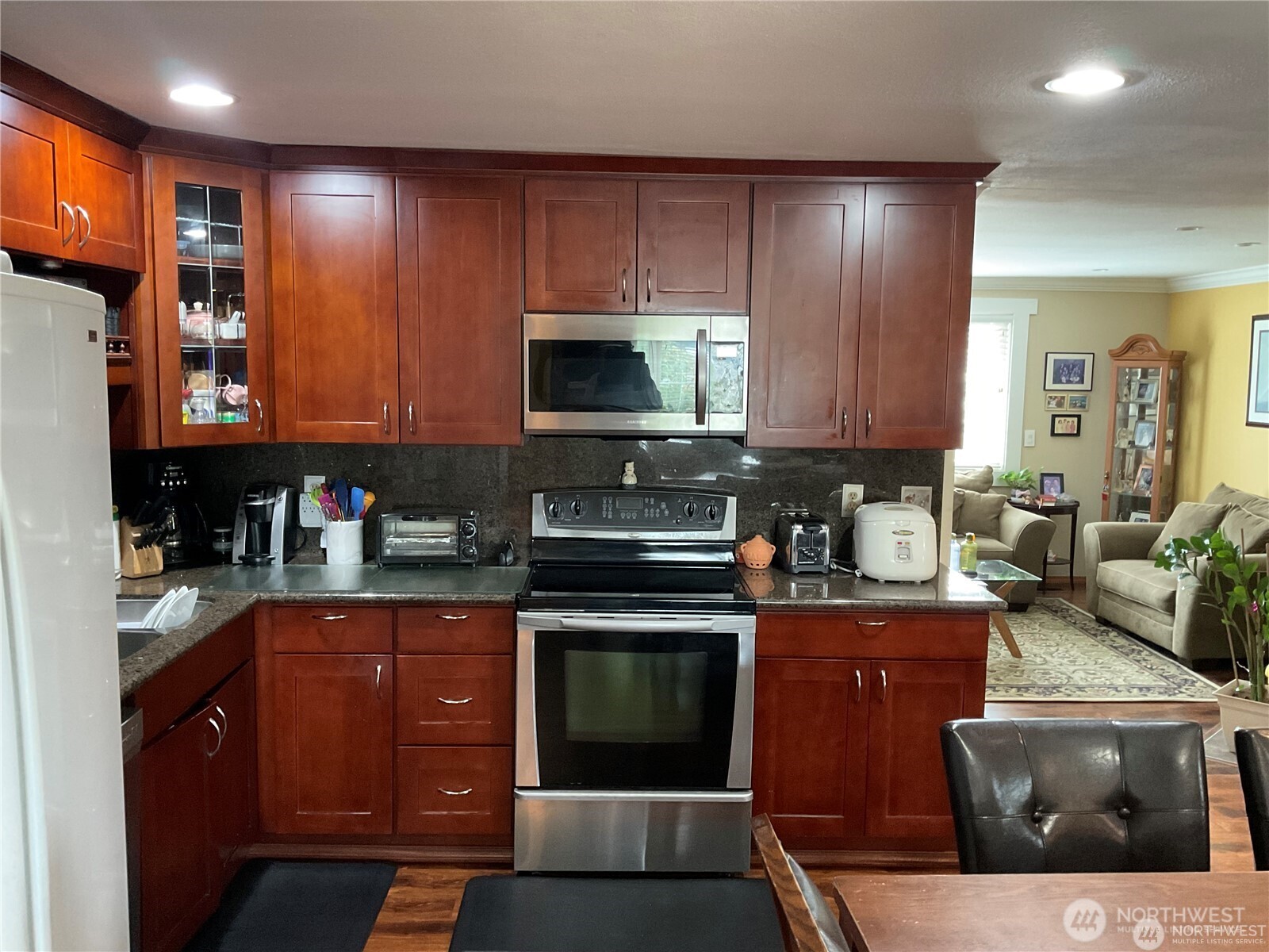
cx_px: 634
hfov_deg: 61.7
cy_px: 476
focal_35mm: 29
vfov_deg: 48.2
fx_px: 1063
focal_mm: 3
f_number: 1.8
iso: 320
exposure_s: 1/30
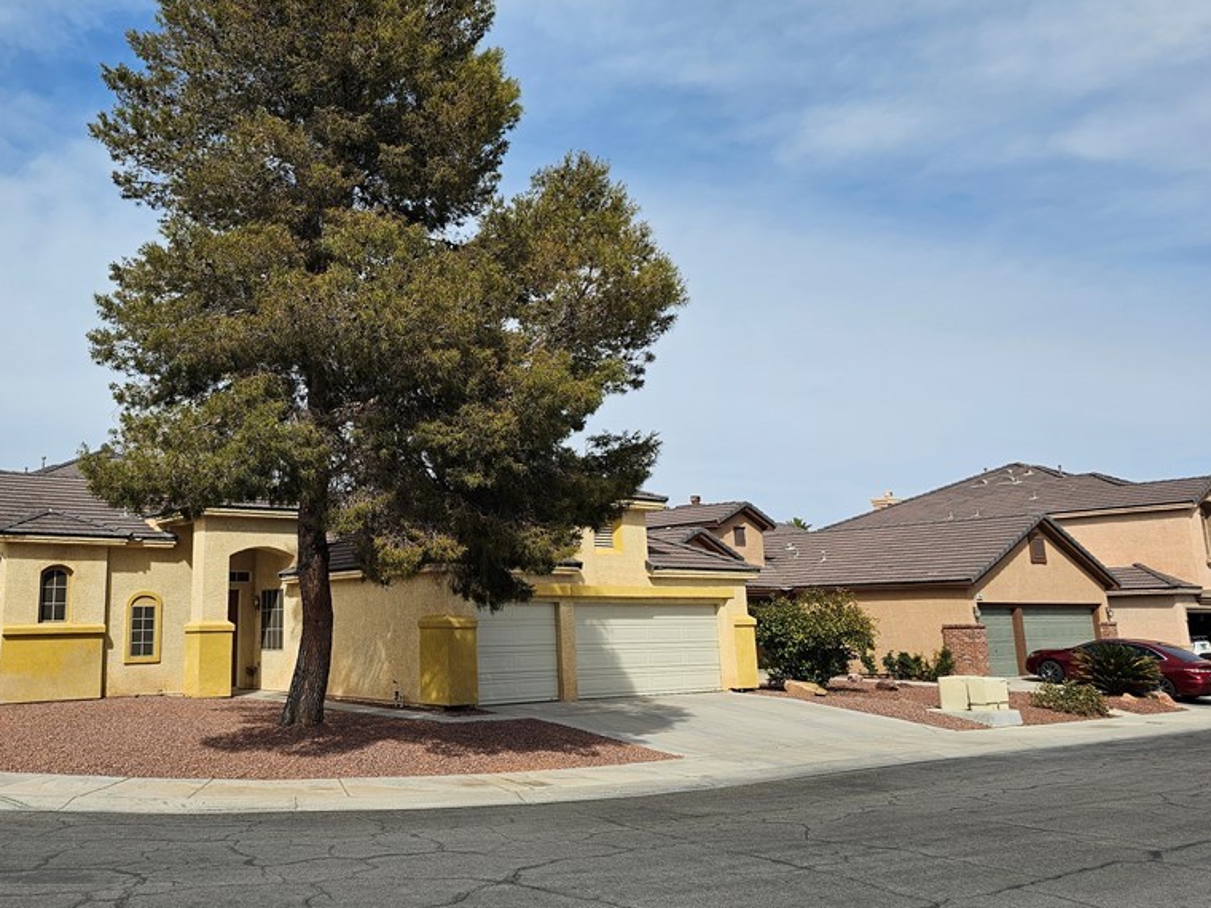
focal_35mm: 31
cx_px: 411
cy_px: 405
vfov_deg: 45.4
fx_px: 1084
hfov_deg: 57.2
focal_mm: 6.3
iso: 10
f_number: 1.7
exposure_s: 1/1384
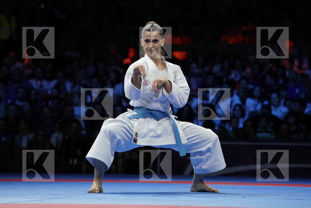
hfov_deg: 10.4
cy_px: 104
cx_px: 156
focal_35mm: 198
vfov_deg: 6.9
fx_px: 1710
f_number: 5.6
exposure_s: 1/500
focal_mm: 198
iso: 2000
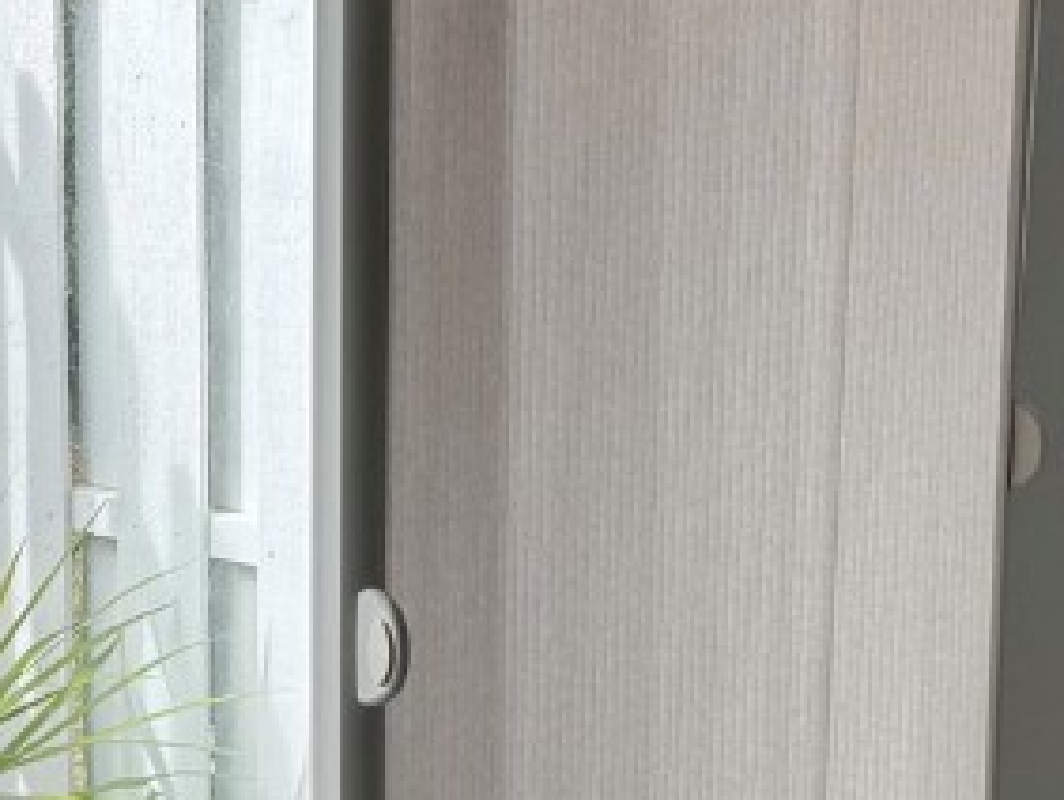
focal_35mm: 87
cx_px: 98
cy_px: 502
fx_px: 2676
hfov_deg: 21.9
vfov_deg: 17.0
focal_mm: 6.76
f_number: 1.78
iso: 80
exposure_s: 1/832
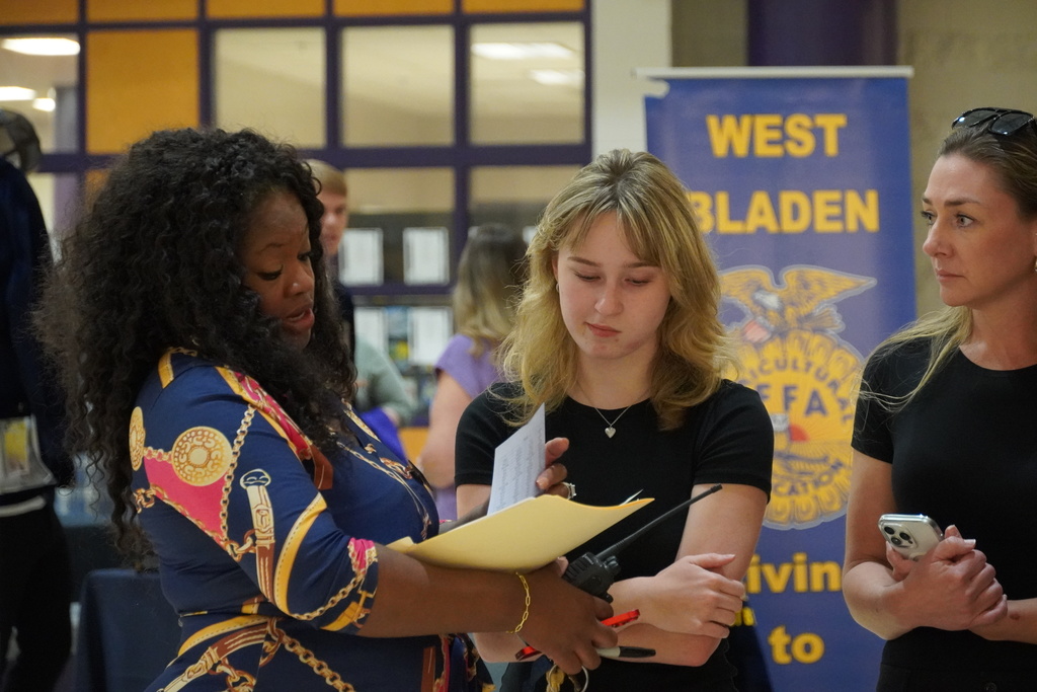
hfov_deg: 14.1
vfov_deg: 9.4
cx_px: 518
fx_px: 4192
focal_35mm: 146
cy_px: 346
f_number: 5.6
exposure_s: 1/100
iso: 6400
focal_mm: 97
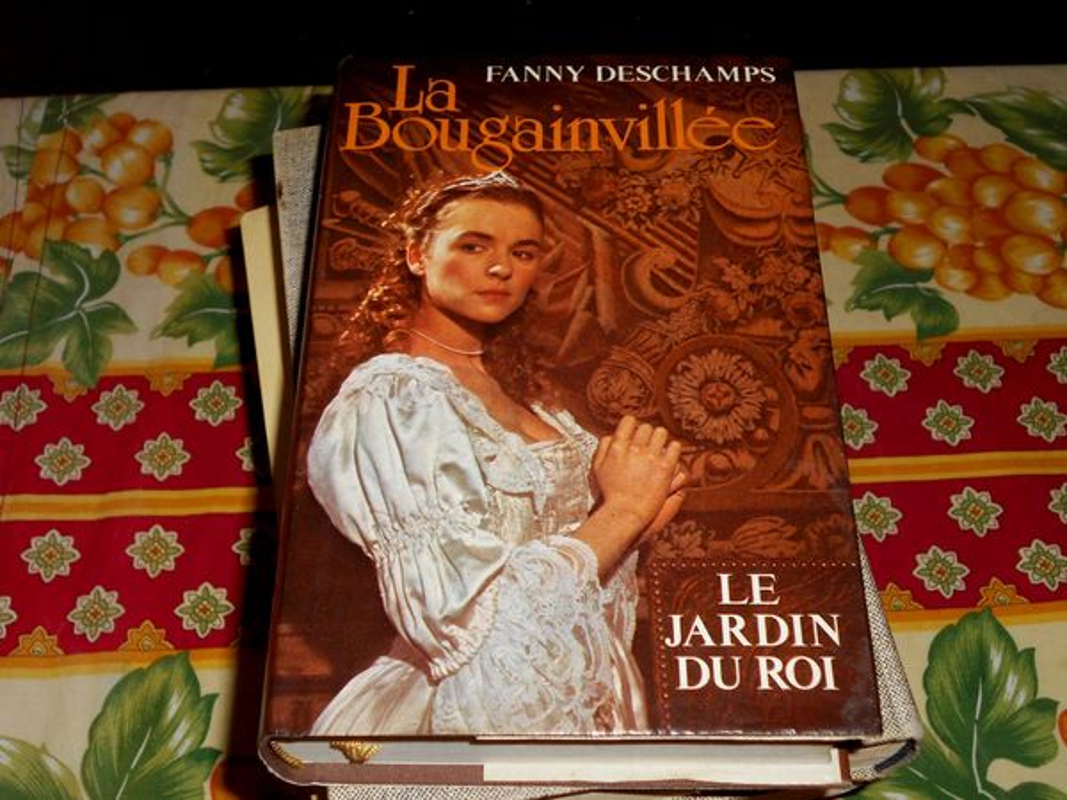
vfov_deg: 32.9
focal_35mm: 44
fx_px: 1356
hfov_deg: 42.9
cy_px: 400
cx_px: 534
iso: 80
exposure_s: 1/30
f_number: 4.2
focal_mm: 7.7
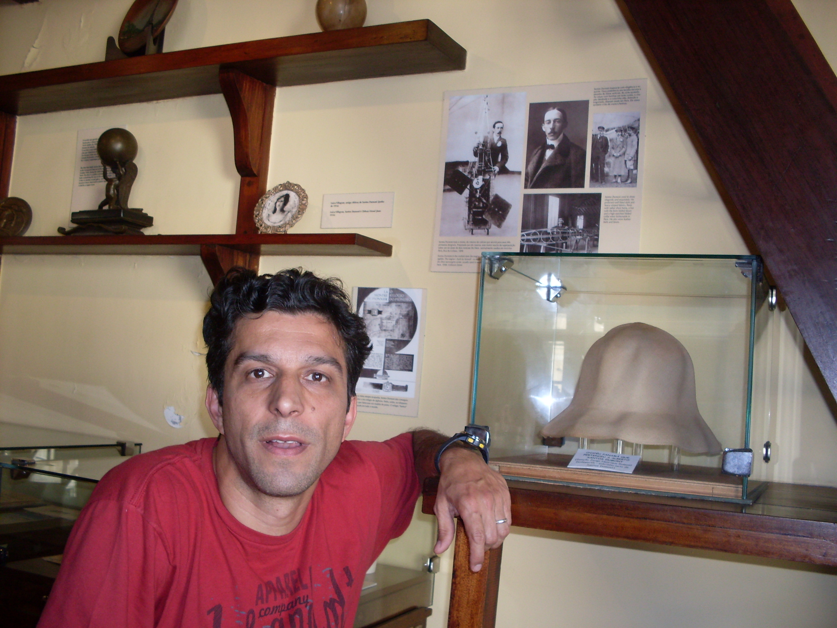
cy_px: 314
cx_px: 418
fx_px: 919
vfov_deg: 37.7
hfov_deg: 49.0
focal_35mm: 38
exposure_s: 1/45
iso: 100
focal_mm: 6.3
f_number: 2.8
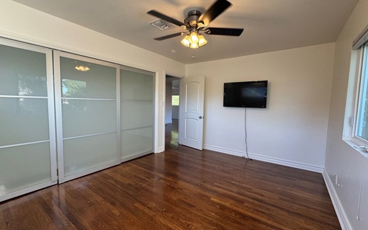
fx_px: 160
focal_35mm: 16
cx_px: 185
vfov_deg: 71.2
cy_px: 115
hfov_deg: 97.8
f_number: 2.2
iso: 160
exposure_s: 1/120
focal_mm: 2.22
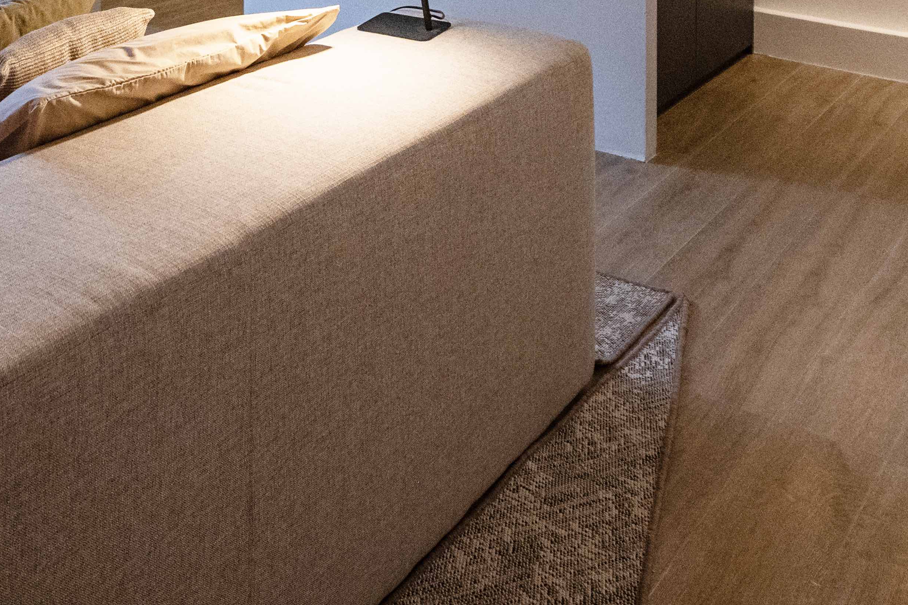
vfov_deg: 24.7
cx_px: 311
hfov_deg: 41.4
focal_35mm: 47
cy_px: -192
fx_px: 1185
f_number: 4
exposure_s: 1/320
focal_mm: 14
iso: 1600
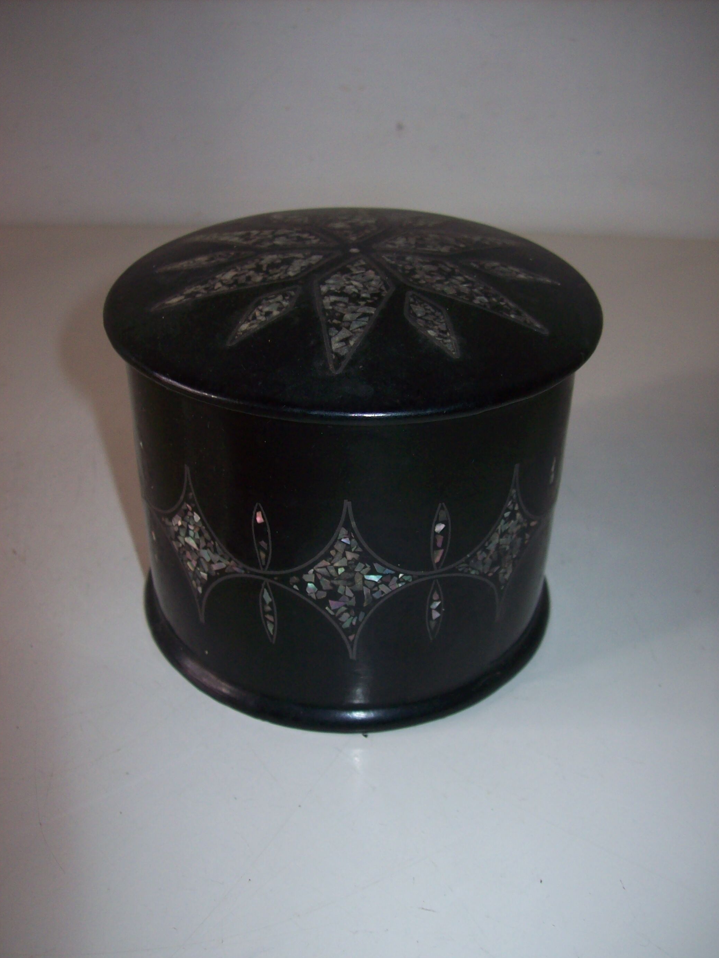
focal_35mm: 37
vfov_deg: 50.1
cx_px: 361
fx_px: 1025
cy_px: 491
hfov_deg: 38.7
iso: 80
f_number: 2.7
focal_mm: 6
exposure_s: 1/64
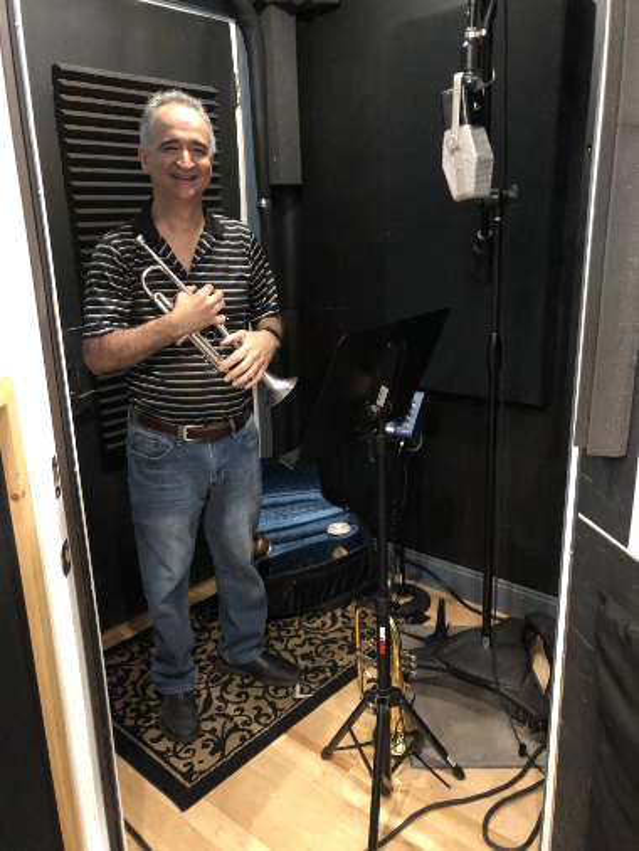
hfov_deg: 49.8
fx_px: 689
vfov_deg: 63.4
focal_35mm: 28
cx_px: 320
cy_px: 426
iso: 125
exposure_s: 1/4
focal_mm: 4
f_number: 1.8
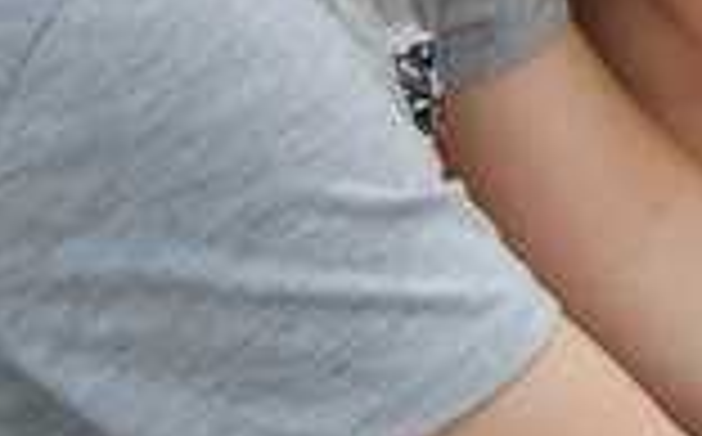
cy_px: -856
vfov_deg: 4.6
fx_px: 5254
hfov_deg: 7.0
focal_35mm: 275
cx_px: 1953
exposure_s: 1/125
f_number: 5.6
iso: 400
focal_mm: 28
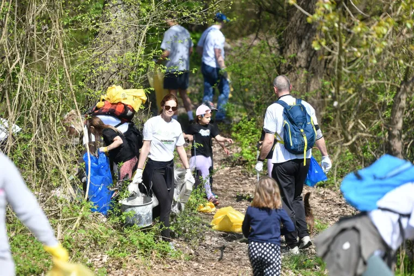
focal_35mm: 175
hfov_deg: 11.8
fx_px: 2012
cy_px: 138
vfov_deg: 7.8
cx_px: 207
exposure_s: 1/1250
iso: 140
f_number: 5
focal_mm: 175
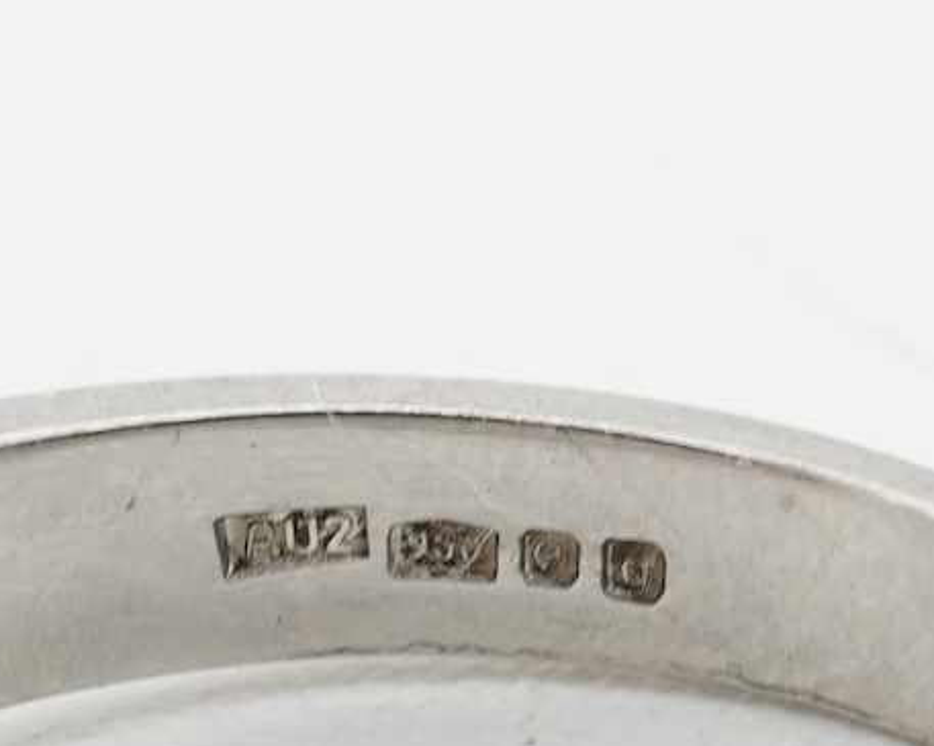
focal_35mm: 182
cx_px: 474
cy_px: 382
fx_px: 5028
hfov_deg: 10.6
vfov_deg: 8.5
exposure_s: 1/125
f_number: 22
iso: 250
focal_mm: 30
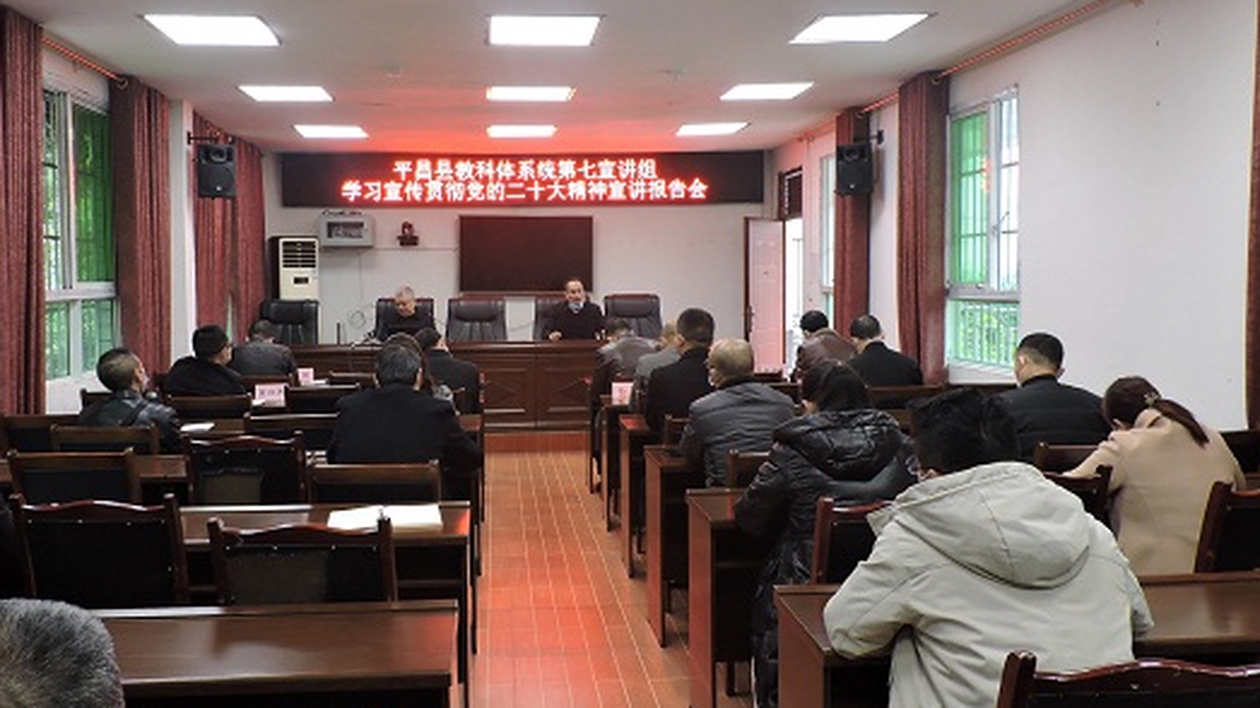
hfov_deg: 64.1
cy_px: 320
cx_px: 559
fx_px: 1002
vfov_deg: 38.9
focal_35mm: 30
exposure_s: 1/30
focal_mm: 4.3
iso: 220
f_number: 3
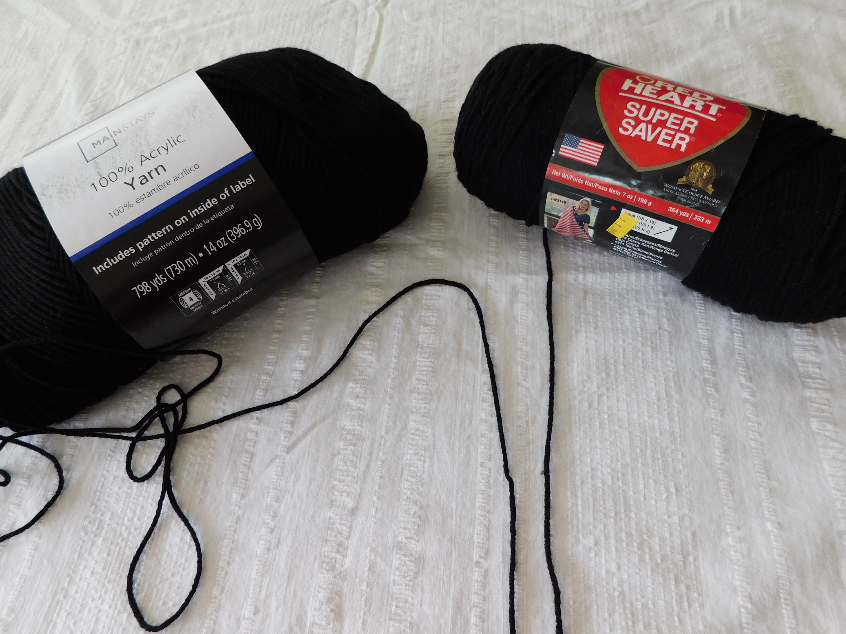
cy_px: 317
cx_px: 423
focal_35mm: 23
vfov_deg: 58.9
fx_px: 562
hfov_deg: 73.9
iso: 180
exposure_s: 1/30
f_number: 3
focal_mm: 4
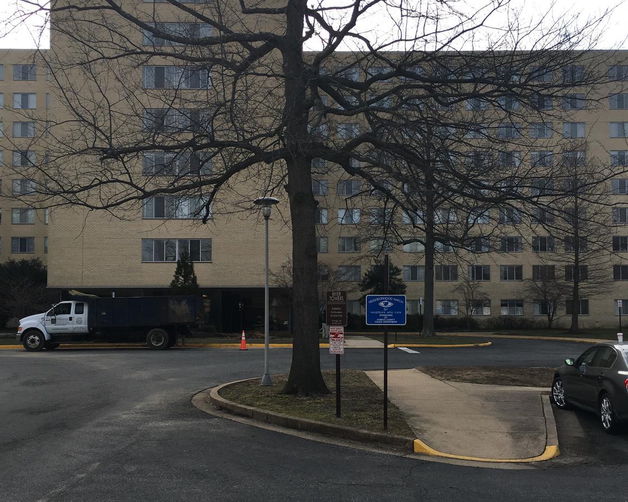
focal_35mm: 38
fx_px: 706
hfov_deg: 47.9
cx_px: 312
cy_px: 280
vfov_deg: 39.1
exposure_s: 1/1040
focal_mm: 4.15
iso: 25
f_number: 2.2
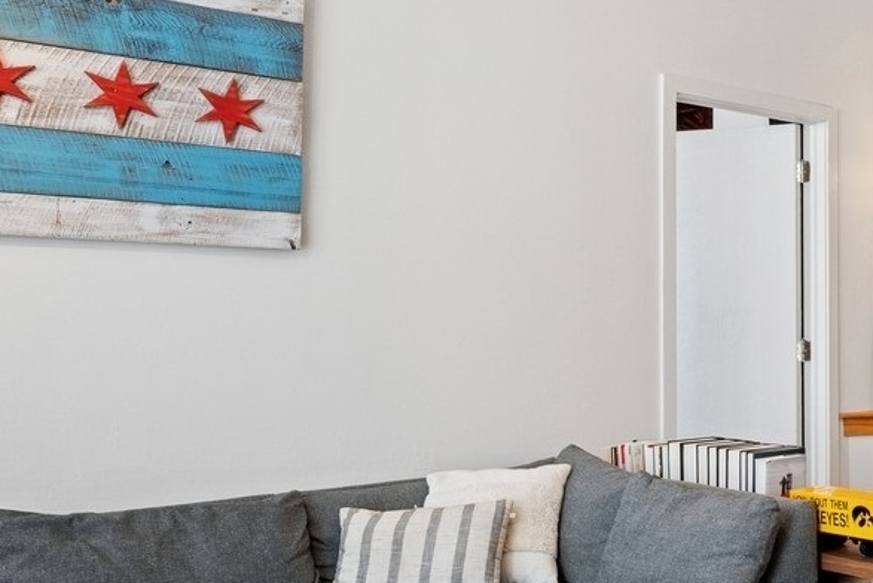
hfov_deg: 31.8
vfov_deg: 26.8
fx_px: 1222
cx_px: 1084
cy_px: 296
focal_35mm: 50
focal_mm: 18.5
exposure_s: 1/6
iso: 200
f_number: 9.5
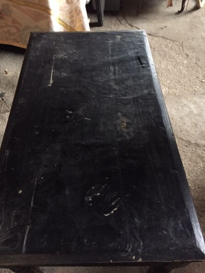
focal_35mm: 31
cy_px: 132
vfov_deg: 58.3
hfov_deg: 45.4
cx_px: 96
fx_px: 245
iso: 400
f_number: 2.2
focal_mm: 4.15
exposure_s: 1/17
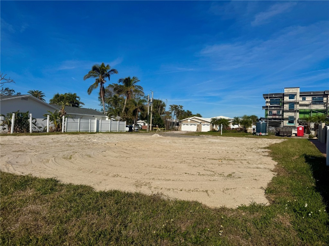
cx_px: 164
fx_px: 228
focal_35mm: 24
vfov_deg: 56.8
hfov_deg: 71.6
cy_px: 123
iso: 80
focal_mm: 6.76
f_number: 1.78
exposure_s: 1/12346
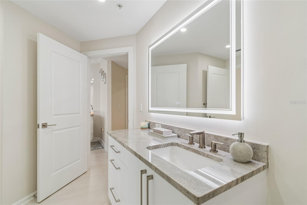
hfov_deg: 100.4
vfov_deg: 77.3
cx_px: 154
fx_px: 128
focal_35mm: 15
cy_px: 102
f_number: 7.1
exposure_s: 1/40
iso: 100
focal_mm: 10
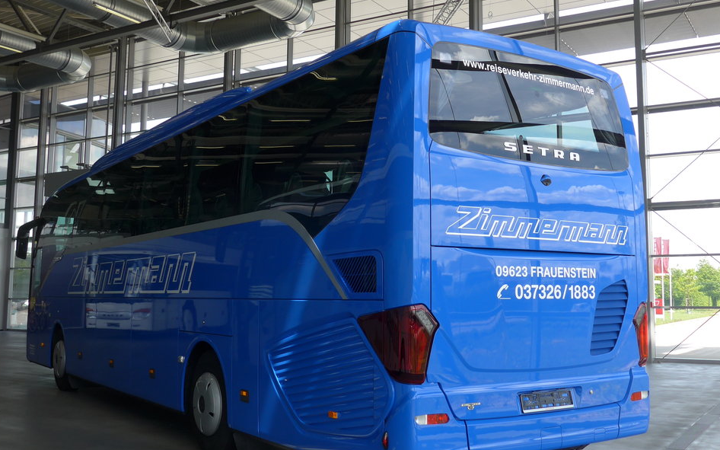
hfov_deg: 50.4
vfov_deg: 32.7
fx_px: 765
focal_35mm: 39
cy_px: 210
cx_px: 372
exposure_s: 1/250
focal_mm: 6
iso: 80
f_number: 2.8
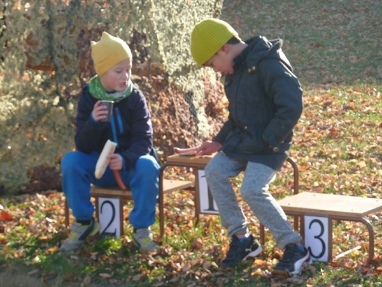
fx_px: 1865
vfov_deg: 8.8
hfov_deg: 11.7
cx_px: 191
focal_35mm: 169
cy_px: 144
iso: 160
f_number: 4.5
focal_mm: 27.8
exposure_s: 1/200
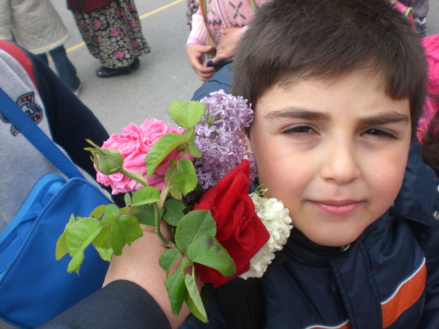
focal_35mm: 38
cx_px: 220
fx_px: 482
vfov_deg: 37.7
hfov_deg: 49.0
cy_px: 164
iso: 50
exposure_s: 1/320
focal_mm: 6.3
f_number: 3.1
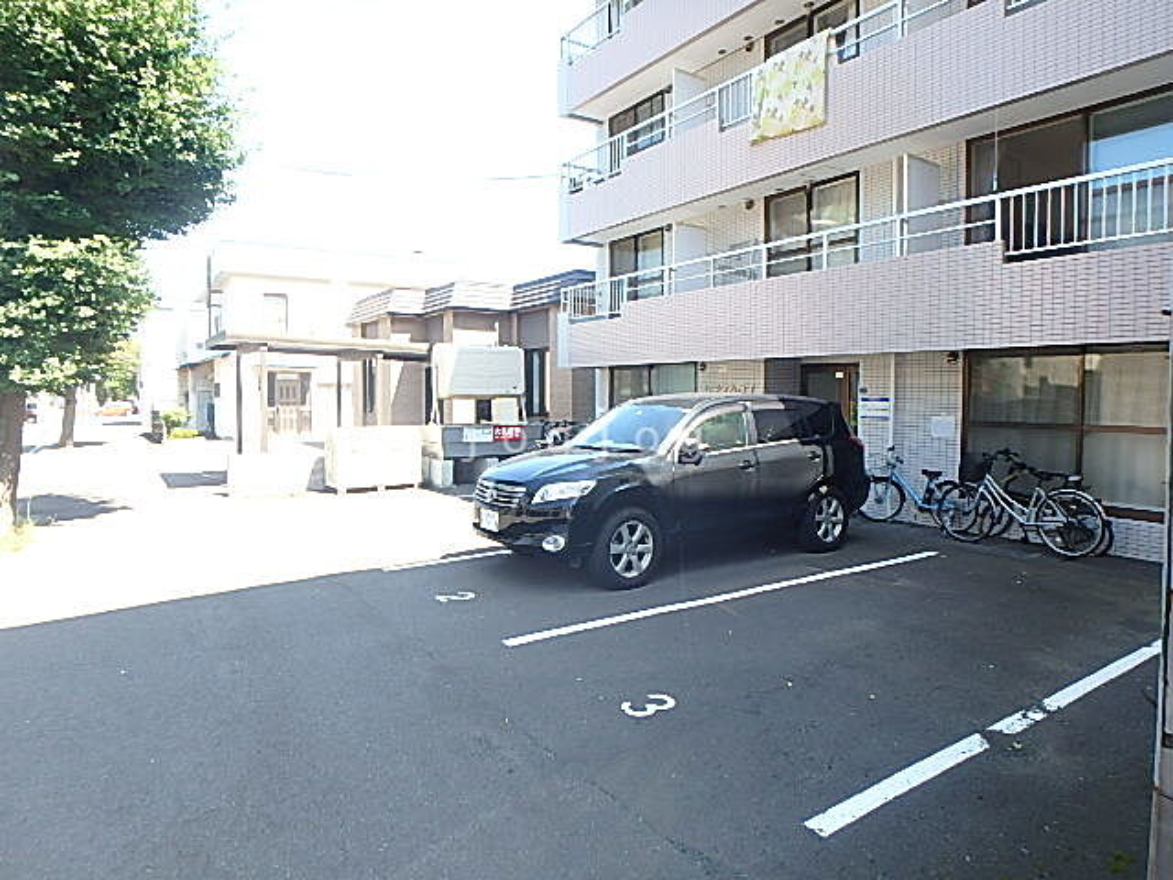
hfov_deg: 79.0
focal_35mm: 21
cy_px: 440
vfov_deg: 63.4
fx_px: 712
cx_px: 586
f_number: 3.5
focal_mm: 3.7
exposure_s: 1/160
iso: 125
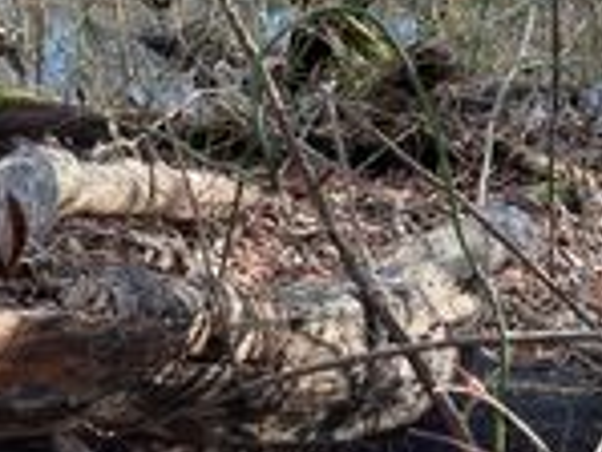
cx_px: 91
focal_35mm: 75
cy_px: 14
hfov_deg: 25.4
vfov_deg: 19.2
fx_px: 1305
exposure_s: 1/121
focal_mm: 4.2
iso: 50
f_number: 1.6
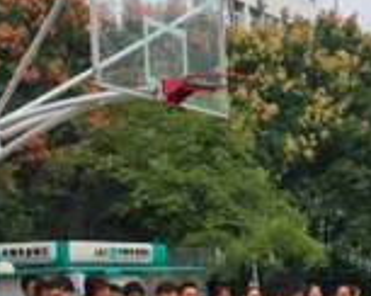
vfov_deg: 13.4
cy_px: 366
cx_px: 352
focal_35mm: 111
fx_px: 1217
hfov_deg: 17.0
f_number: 2.2
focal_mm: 4.15
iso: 25
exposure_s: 1/712
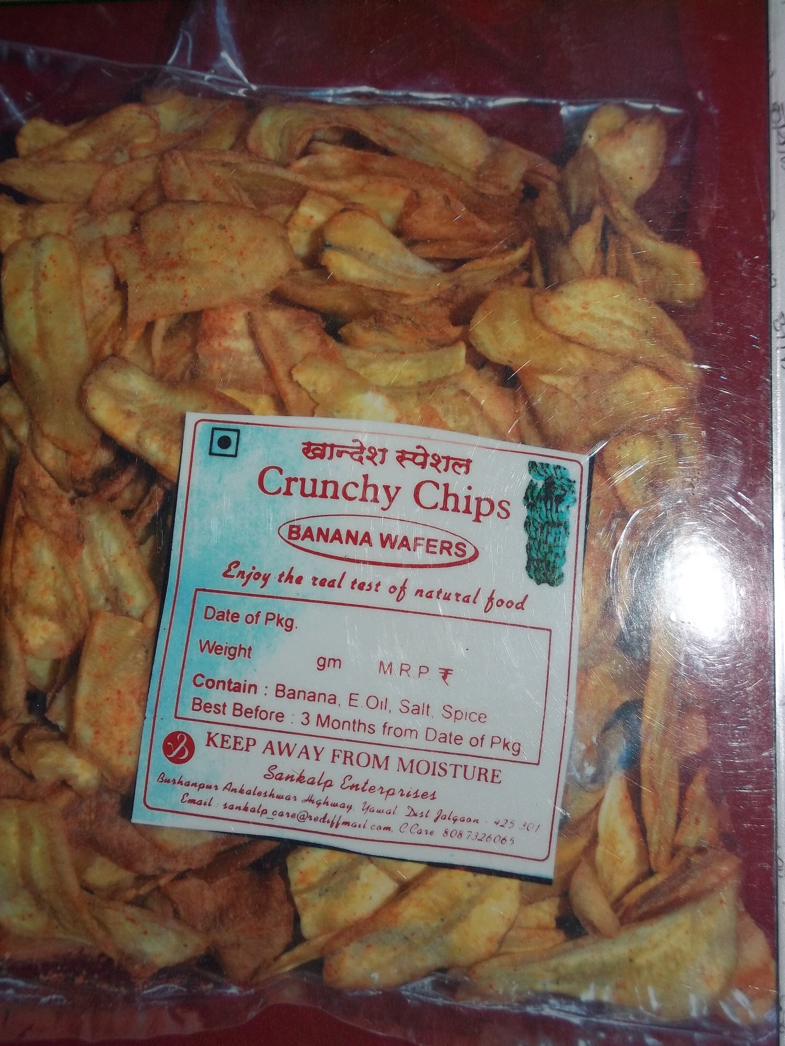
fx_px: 1875
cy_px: 523
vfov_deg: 31.2
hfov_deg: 23.7
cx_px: 392
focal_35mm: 62
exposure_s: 1/50
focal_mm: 11
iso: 80
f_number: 4.1
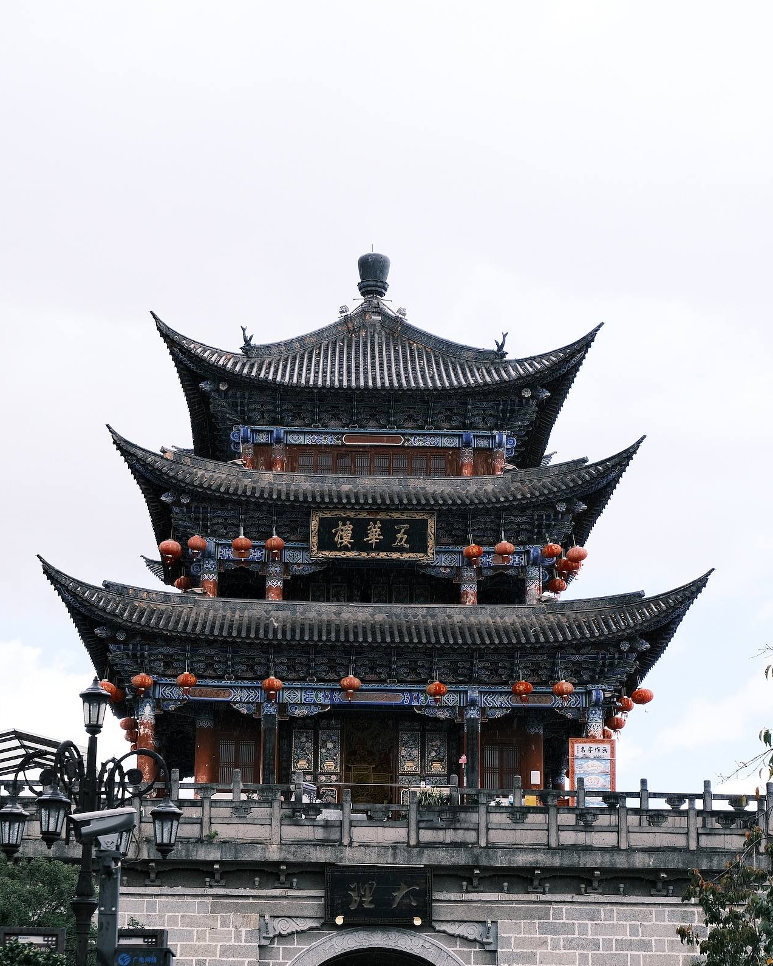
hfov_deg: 19.9
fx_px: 2202
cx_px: 385
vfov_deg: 24.7
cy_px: 558
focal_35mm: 77
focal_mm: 45
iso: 320
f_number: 5.6
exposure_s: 1/300
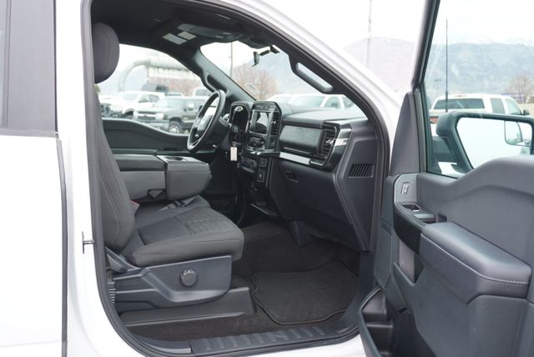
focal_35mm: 33
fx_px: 490
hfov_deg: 57.2
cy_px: 178
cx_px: 267
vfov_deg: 40.0
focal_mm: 22
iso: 100
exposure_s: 1/60
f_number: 4
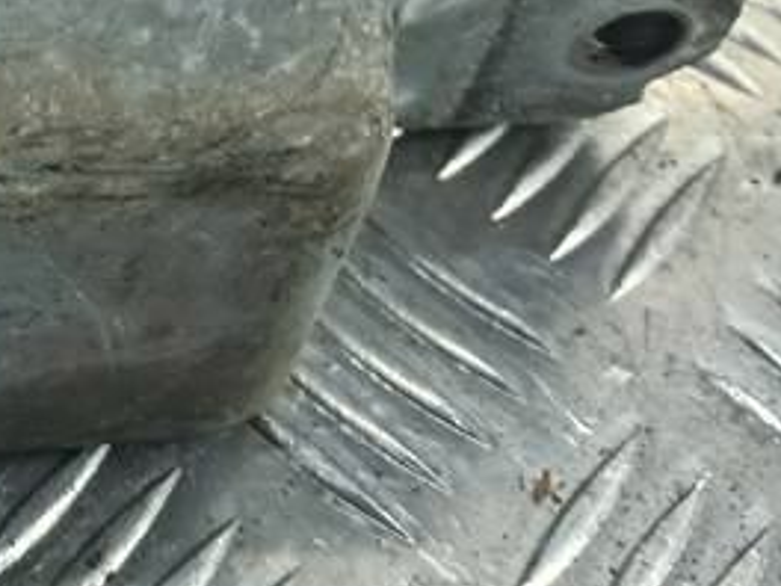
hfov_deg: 19.2
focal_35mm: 97
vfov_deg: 14.3
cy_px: -266
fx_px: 2188
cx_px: -136
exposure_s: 1/50
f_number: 1.8
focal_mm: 4.6
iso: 80
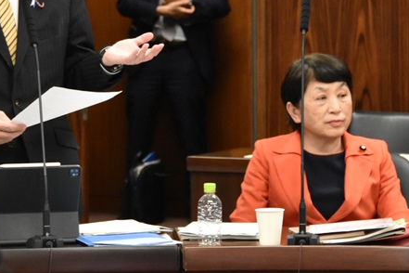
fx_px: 2967
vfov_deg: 5.3
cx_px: 3
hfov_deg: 7.9
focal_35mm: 261
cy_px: 44
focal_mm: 75
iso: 2500
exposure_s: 1/160
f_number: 6.3
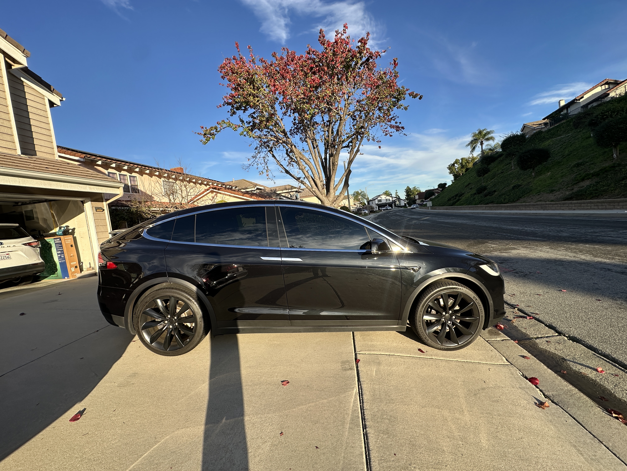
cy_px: 236
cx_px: 314
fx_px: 254
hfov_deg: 102.1
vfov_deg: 85.7
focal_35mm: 14
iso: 40
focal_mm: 2.22
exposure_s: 1/682
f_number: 2.2
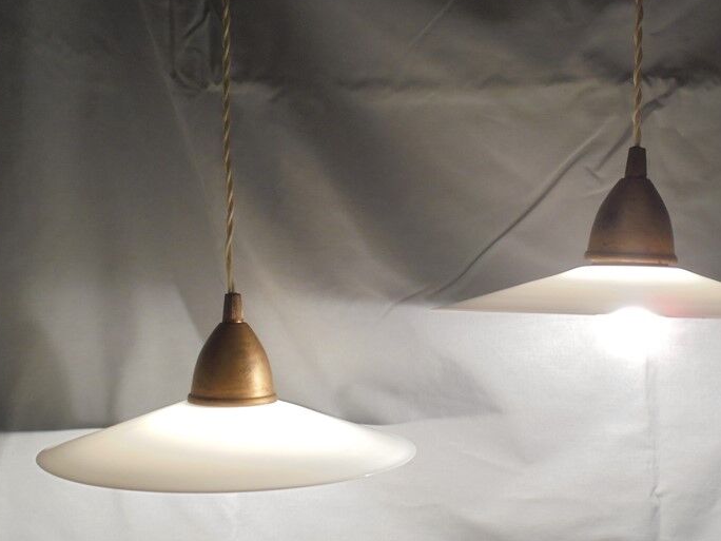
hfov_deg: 38.0
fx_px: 1041
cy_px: 307
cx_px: 443
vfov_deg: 29.1
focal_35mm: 50
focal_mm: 6.9
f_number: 4.2
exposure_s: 1/30
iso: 160
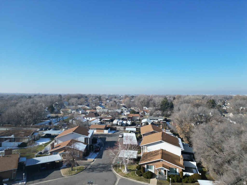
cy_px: 92
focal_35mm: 24
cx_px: 124
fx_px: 171
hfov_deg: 71.6
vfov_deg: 56.8
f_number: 1.7
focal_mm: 6.72
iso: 100
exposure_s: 1/2000
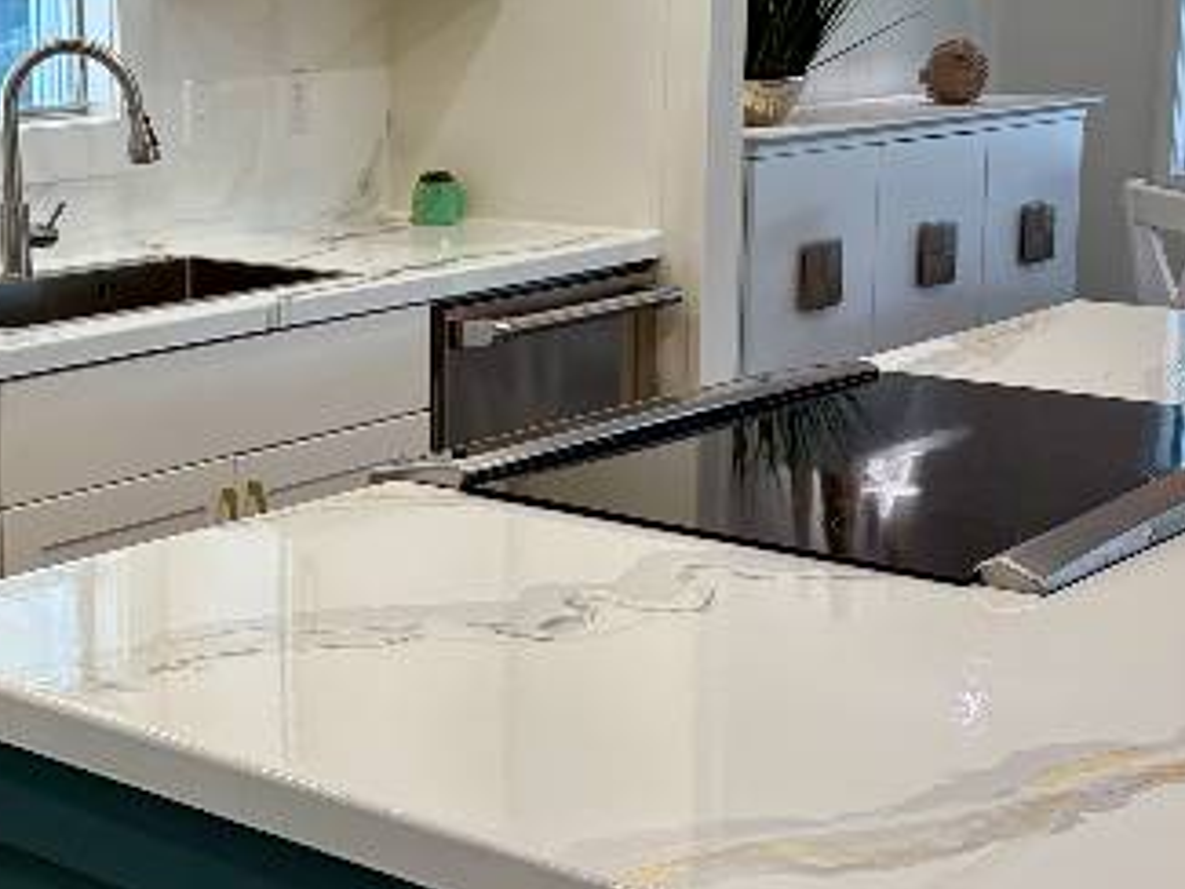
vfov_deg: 21.6
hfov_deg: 27.9
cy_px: 395
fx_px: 2329
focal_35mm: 68
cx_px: 208
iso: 125
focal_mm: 5.96
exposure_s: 1/236
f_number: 1.6
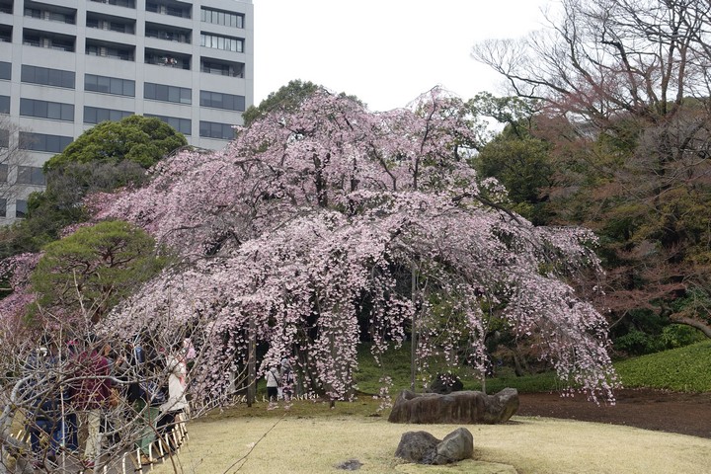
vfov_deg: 27.5
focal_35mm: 49
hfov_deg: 40.3
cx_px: 356
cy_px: 237
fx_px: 968
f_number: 5.6
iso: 125
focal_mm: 18.1
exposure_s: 1/200
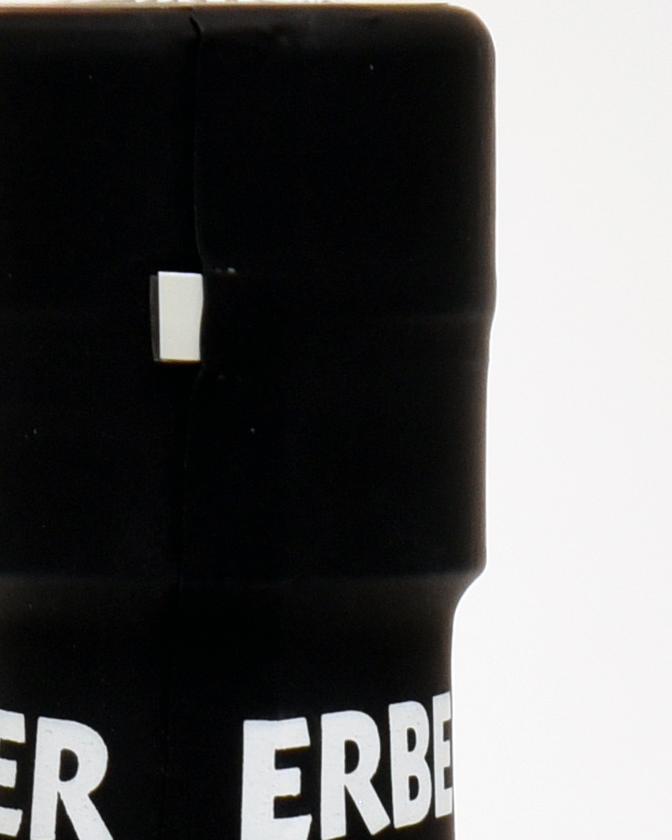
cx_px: 181
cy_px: 2046
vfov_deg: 3.0
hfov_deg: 2.4
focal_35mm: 636
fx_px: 15809
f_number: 11
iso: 800
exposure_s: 1/200
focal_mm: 120
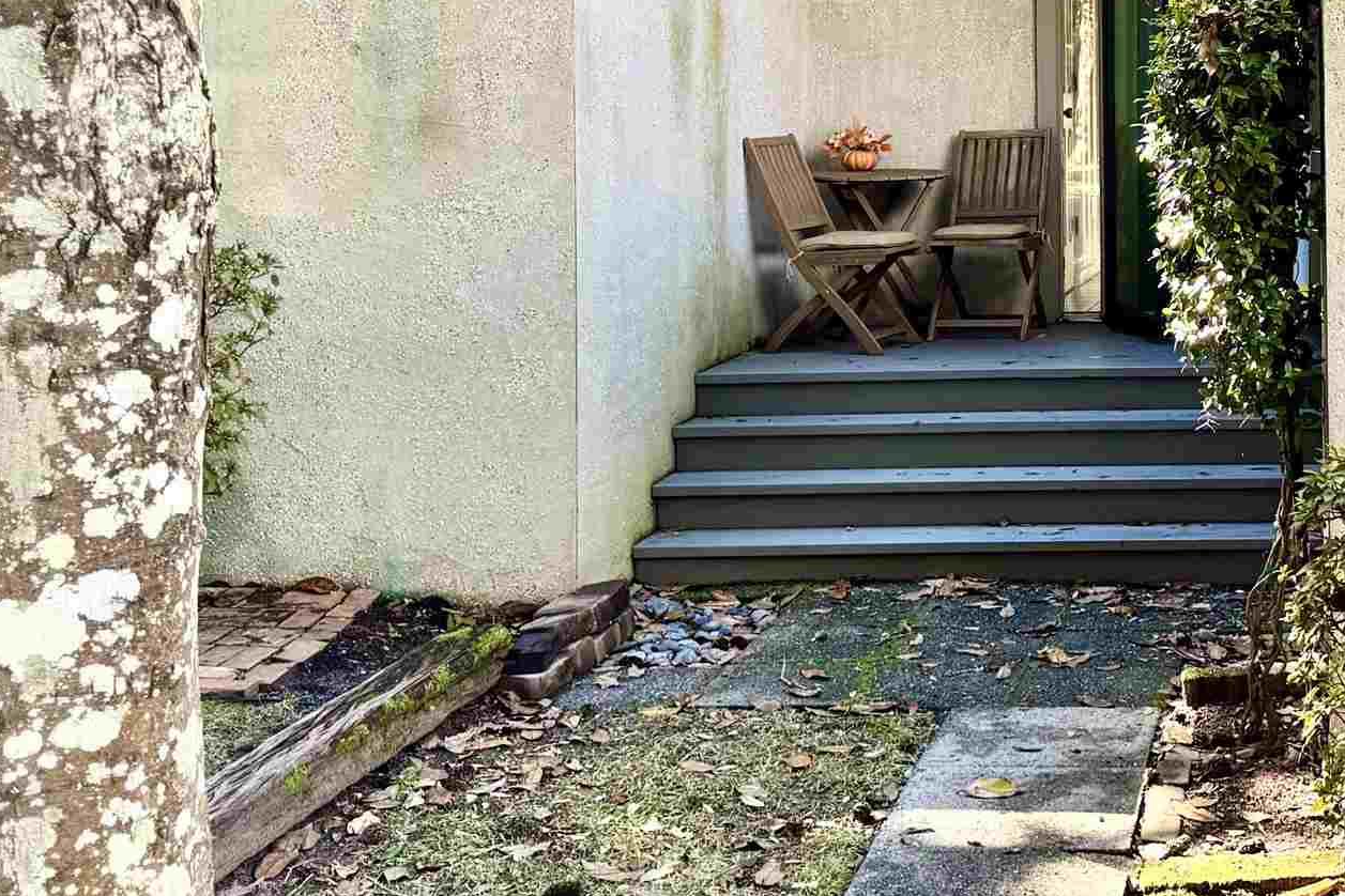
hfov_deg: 31.0
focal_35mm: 61
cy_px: 43
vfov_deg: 21.6
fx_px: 2279
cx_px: 1278
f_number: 1.78
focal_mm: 6.76
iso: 64
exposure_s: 1/213
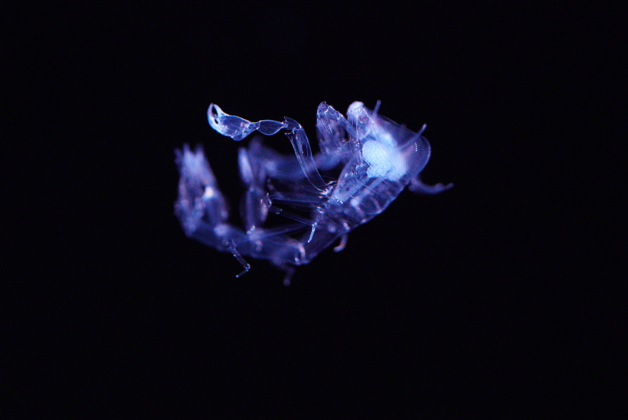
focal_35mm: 135
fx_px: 2357
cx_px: 314
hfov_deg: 15.2
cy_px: 210
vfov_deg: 10.2
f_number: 3.5
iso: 8000
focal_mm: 90
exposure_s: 1/160
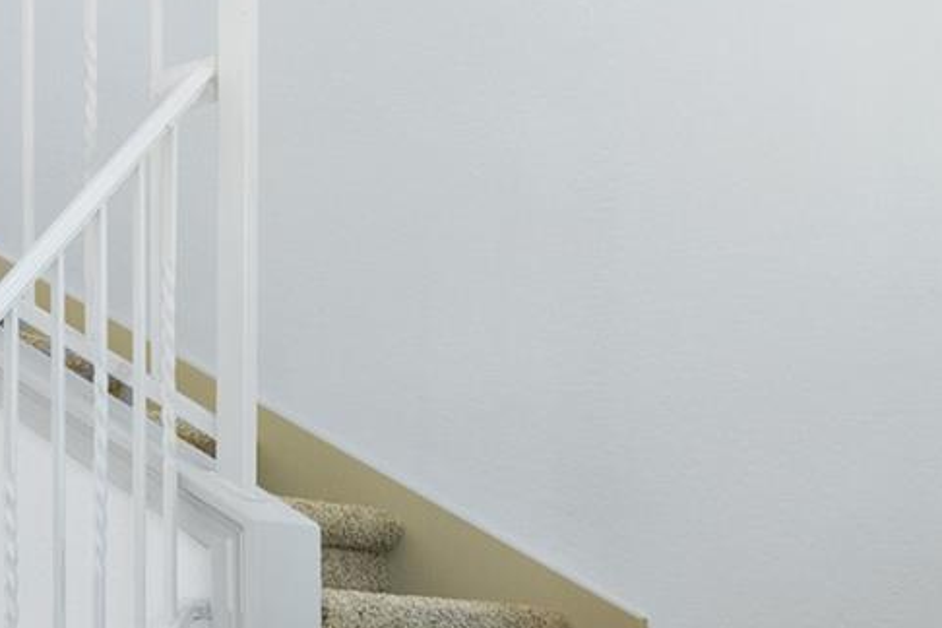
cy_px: 648
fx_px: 1544
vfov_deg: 22.0
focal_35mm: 59
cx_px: -647
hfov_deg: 23.1
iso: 250
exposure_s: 1/2.5
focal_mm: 14
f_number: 8
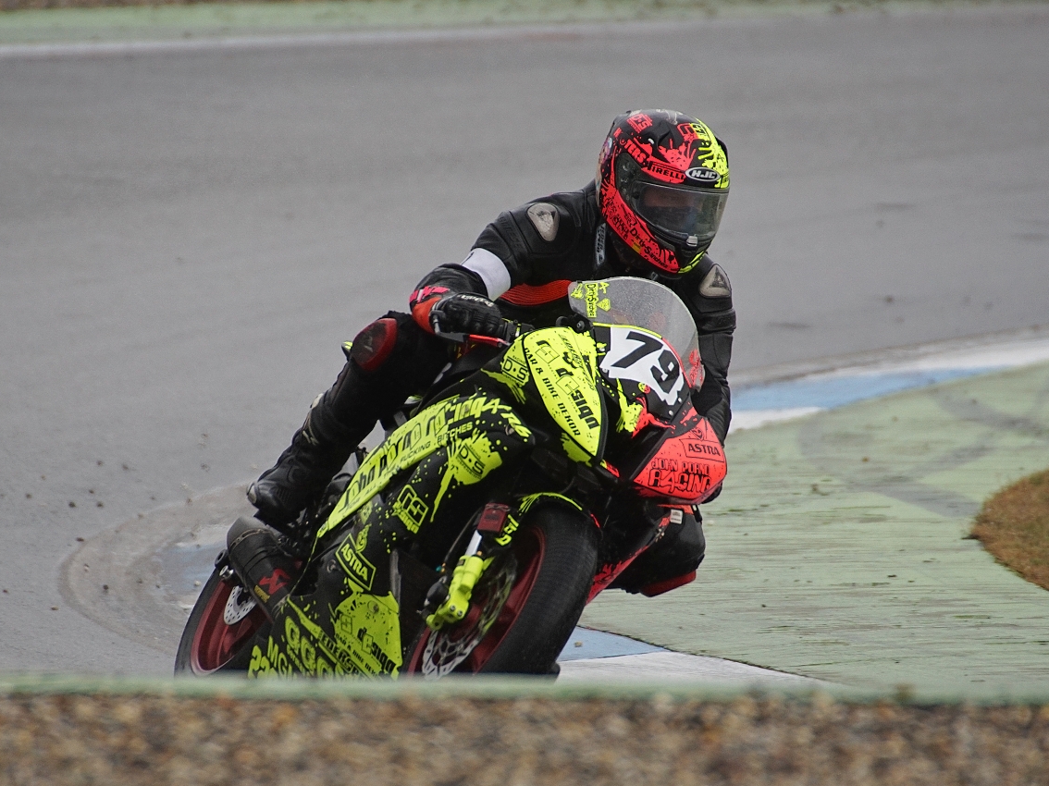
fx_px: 22693
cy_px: 393
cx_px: 482
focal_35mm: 749
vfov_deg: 2.0
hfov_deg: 2.6
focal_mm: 460
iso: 500
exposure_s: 1/800
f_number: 6.3
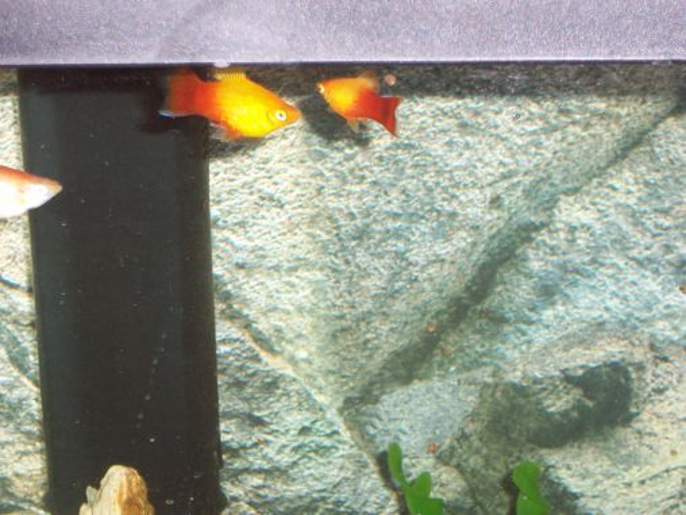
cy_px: 258
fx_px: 2200
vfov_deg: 13.3
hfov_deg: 17.7
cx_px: 343
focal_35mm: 111
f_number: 4.8
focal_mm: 16.8
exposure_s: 1/90
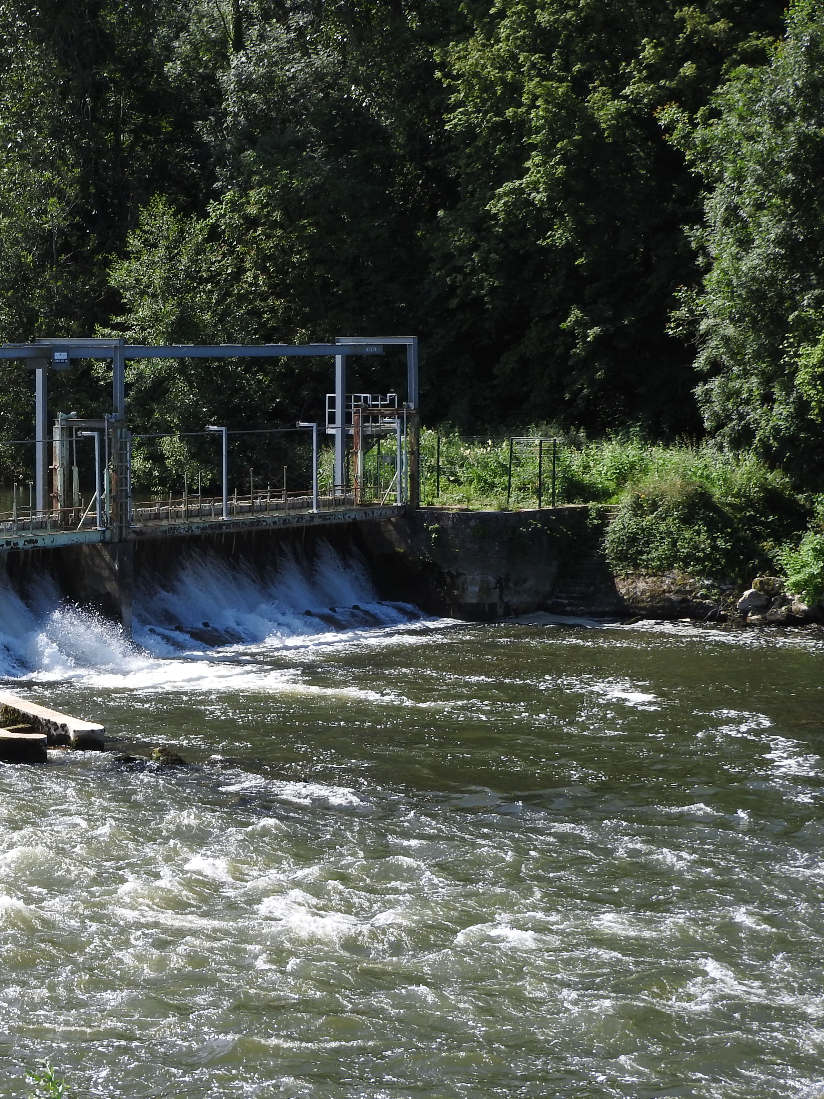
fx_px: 2983
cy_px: 559
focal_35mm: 94
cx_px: 54
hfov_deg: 15.5
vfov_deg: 20.9
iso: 100
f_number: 4.2
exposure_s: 1/500
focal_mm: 11.6
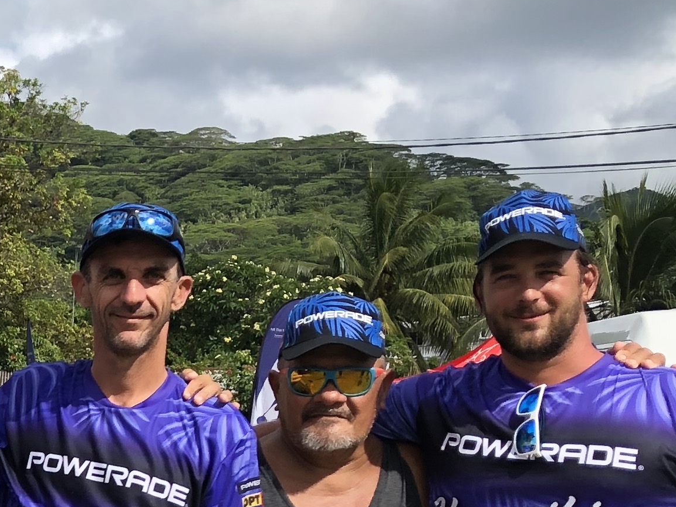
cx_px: -362
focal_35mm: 98
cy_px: 644
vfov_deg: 14.5
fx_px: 1914
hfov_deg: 17.8
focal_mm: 3.99
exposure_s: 1/1412
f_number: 1.8
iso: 20
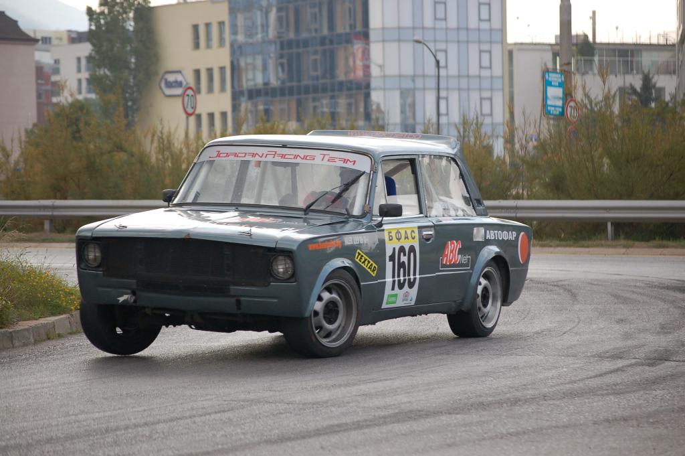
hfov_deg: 13.4
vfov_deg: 9.0
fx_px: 2909
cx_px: 342
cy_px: 228
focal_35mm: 153
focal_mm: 102
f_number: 4.8
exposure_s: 1/800
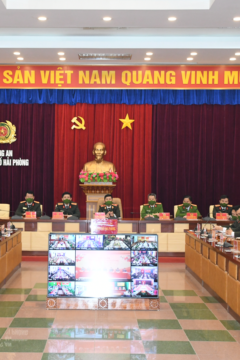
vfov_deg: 33.4
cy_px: 184
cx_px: 98
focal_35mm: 60
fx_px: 600
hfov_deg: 22.6
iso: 2500
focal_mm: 26
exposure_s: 1/200
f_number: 4
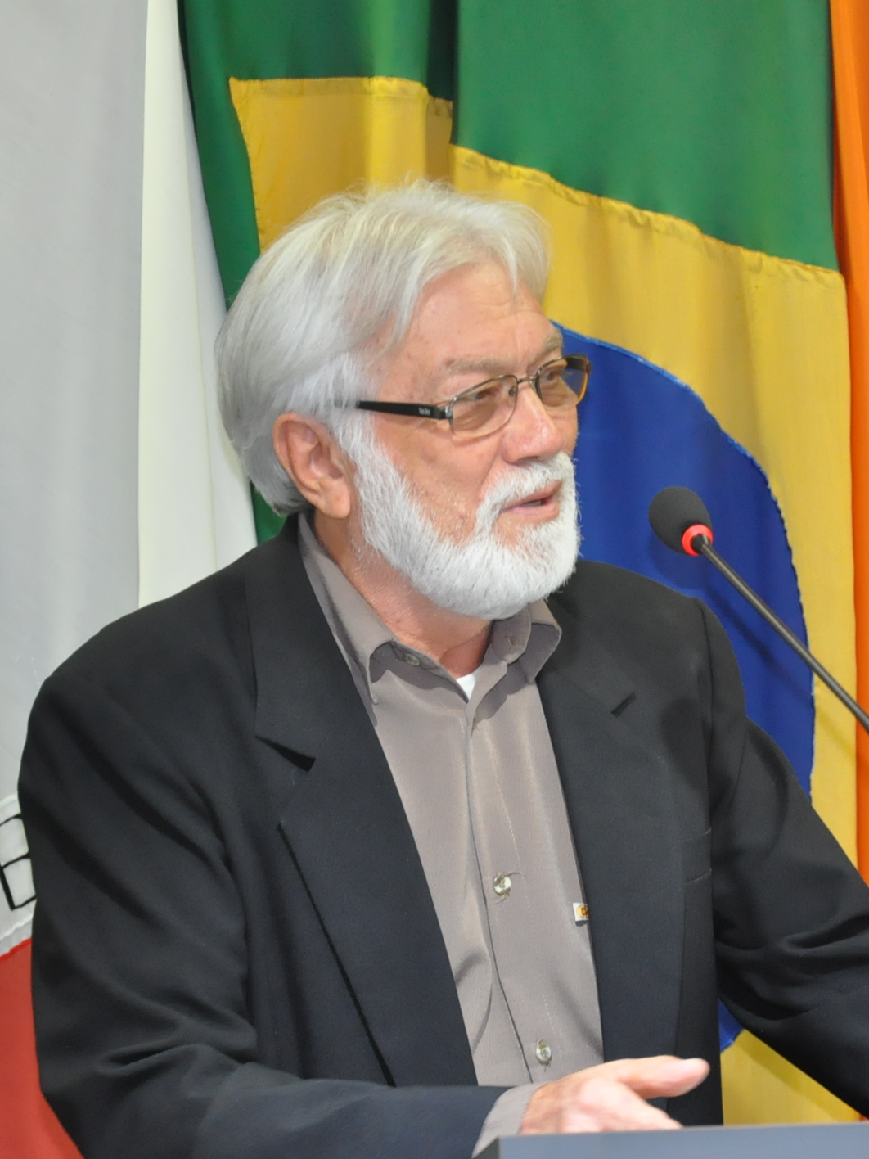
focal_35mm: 144
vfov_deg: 13.7
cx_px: 498
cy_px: 580
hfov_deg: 10.3
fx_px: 4820
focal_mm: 66
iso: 2000
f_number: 5.3
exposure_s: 1/60
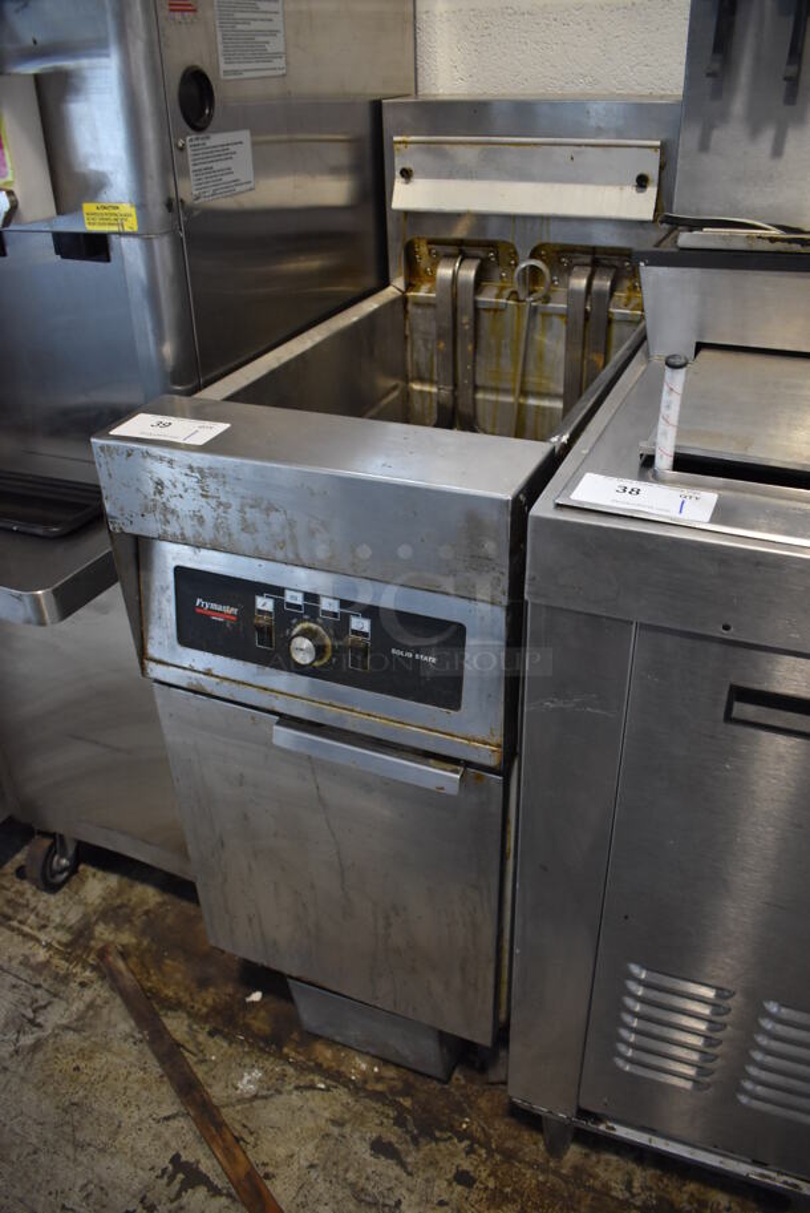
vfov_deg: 67.3
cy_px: 606
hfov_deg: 48.0
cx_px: 405
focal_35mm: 27
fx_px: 910
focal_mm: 18
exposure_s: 1/125
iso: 1250
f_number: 3.5
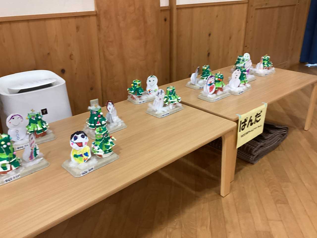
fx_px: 284
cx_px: 158
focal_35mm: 31
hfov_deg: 58.4
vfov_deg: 45.4
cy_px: 119
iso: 200
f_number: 2.4
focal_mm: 3.3
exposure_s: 1/50
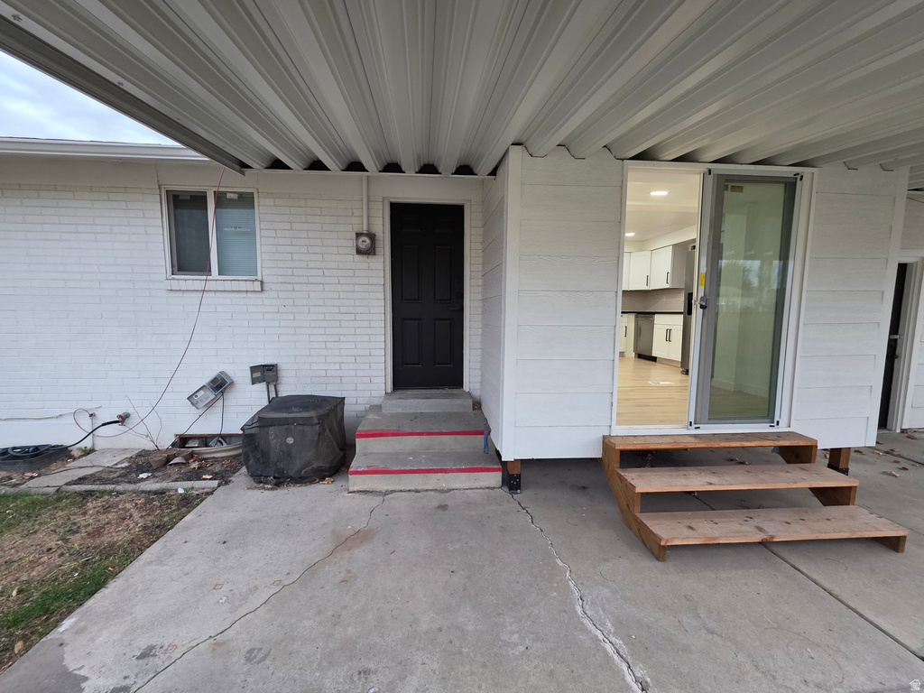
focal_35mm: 13
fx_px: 347
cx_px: 462
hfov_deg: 106.2
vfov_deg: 89.9
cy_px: 346
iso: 200
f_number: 1.9
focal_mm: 2.2
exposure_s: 1/120
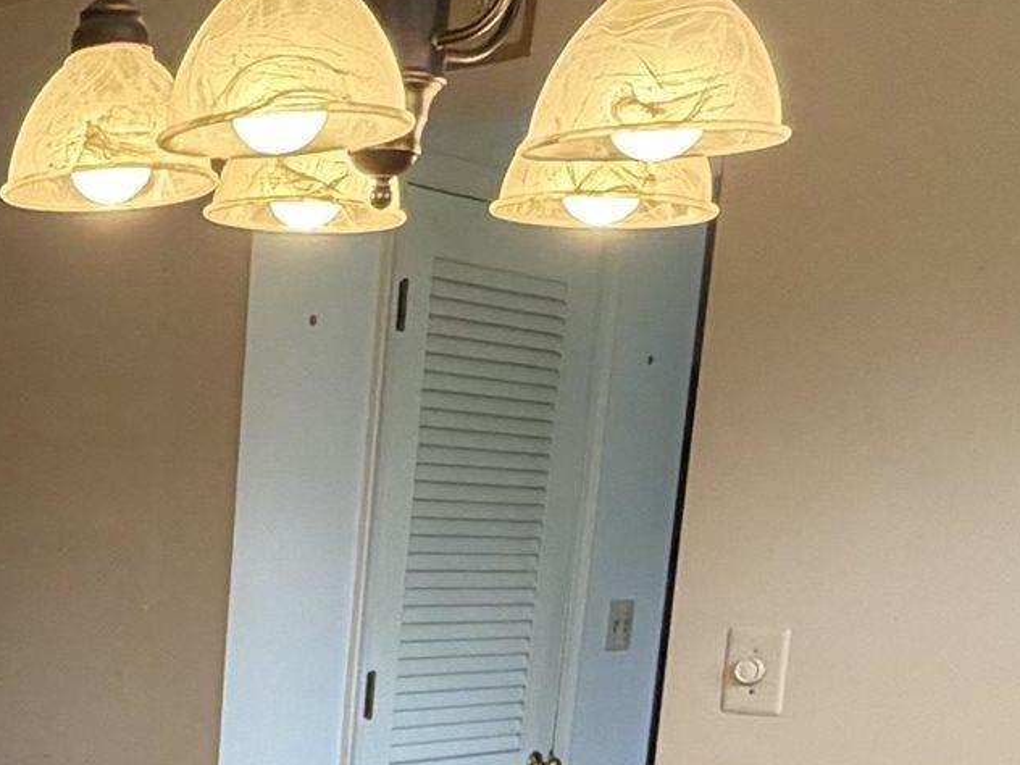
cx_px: -163
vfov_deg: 20.0
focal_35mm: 68
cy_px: 959
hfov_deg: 25.9
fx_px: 2004
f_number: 2.2
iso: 250
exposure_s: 1/120
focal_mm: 2.22
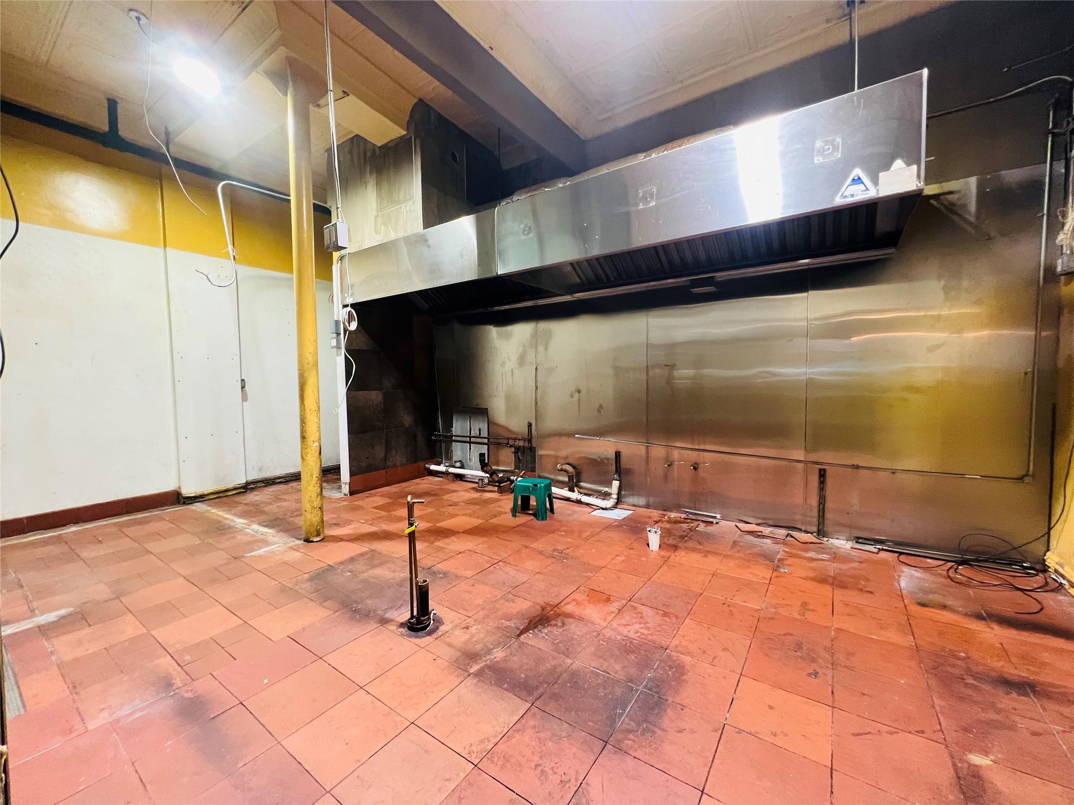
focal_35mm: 13
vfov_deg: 89.9
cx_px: 537
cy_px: 402
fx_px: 403
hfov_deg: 106.2
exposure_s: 1/60
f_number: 1.8
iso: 250
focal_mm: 1.57
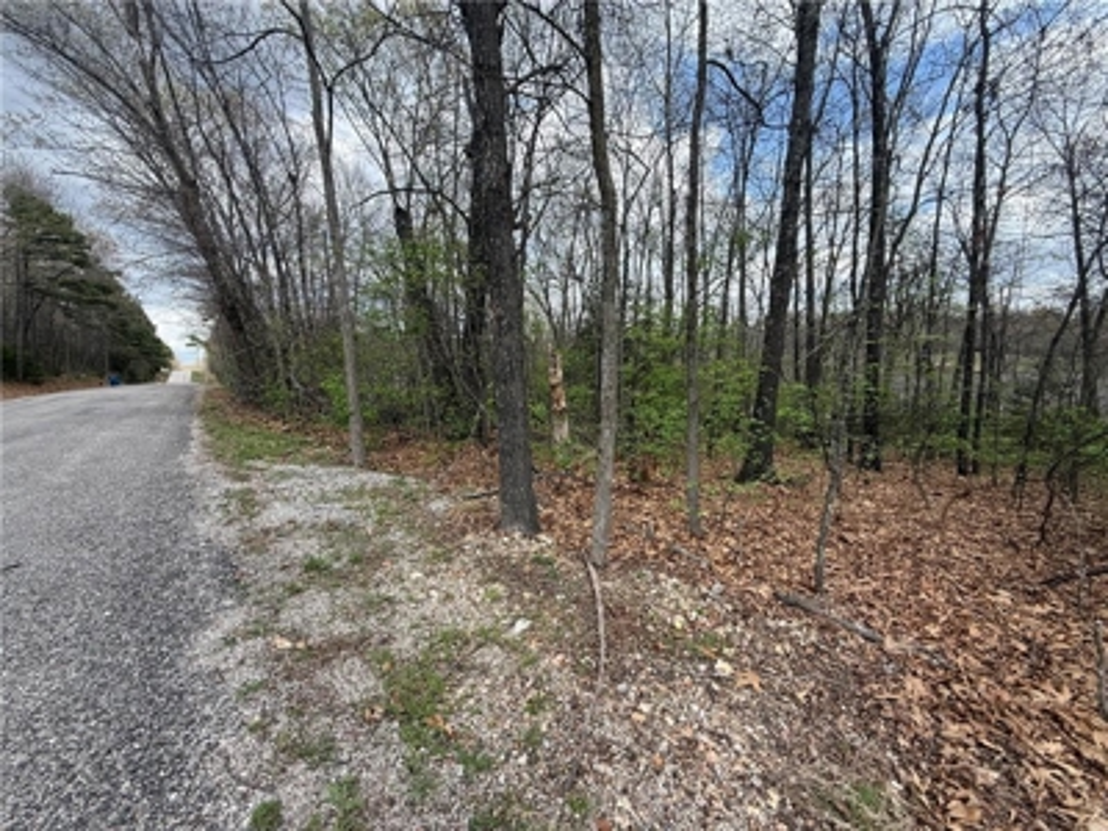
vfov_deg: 85.7
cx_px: 554
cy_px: 416
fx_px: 448
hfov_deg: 102.1
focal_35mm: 14
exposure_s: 1/506
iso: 50
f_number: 2.2
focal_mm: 2.22
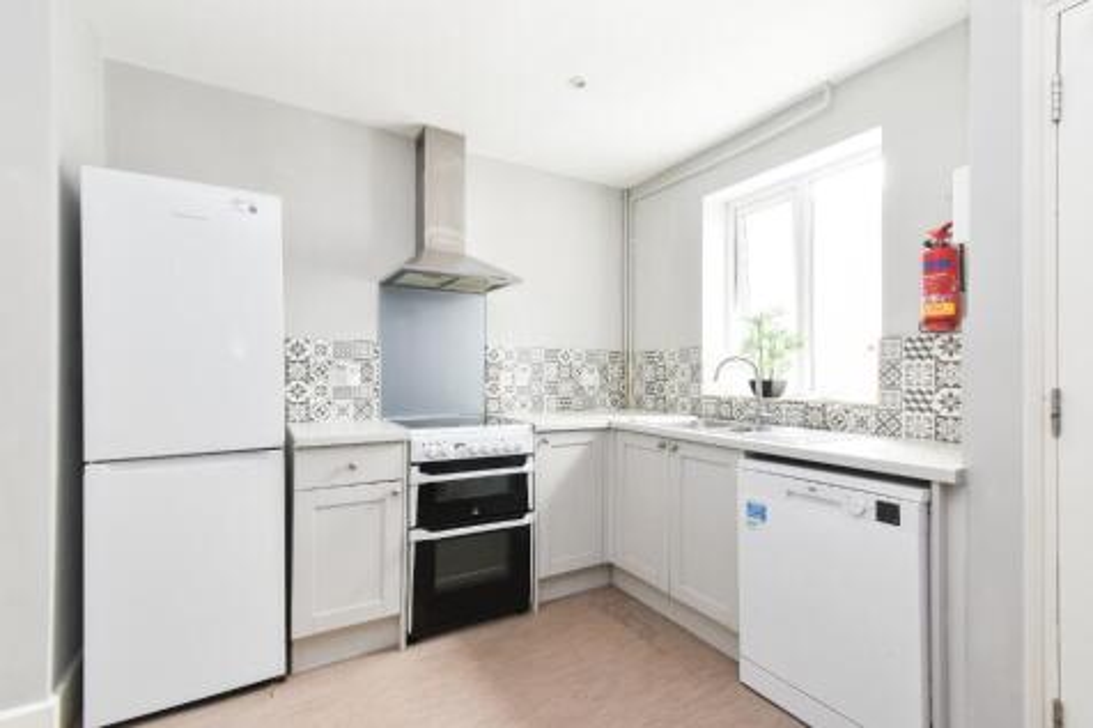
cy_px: 364
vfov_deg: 77.3
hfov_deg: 100.4
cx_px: 546
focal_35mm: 15
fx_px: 455
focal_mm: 10
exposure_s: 8
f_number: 9
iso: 200
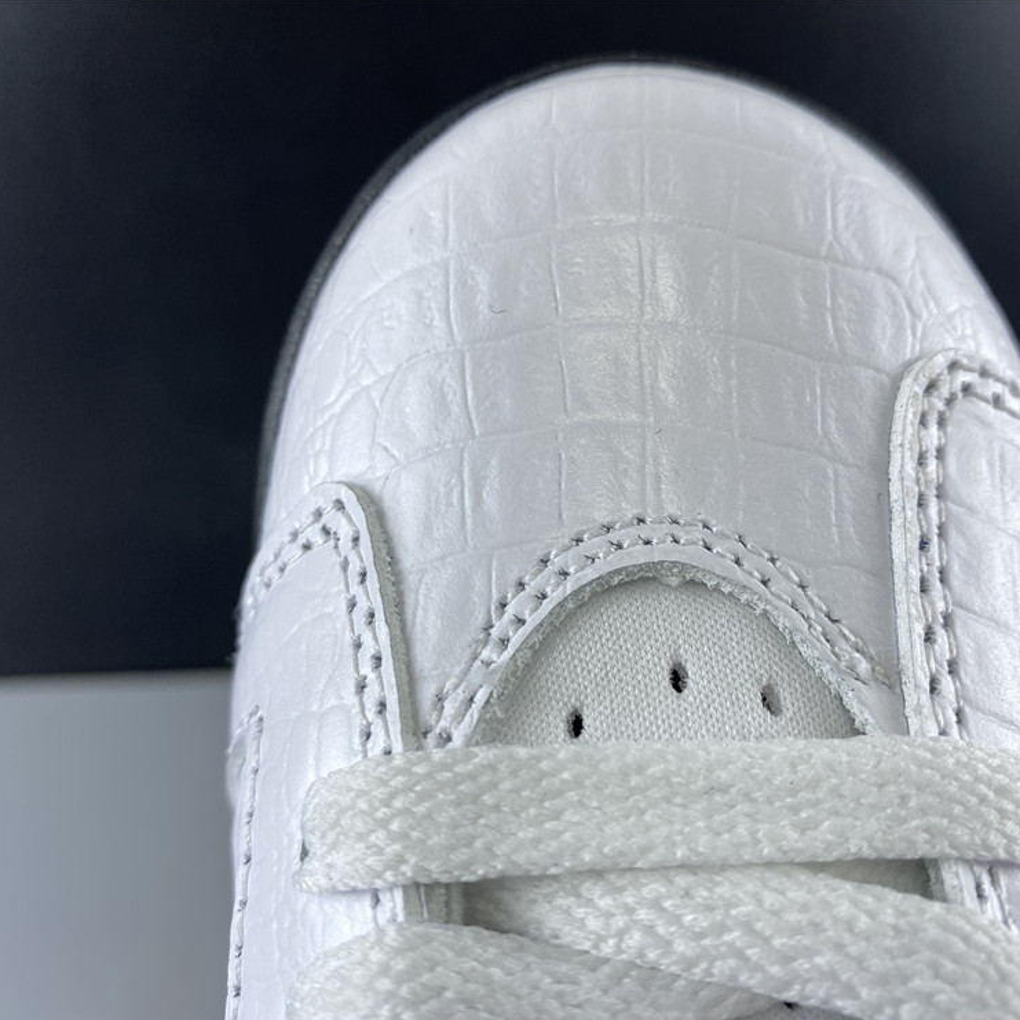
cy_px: 513
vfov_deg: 52.5
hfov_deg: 52.4
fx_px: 1033
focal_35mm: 31
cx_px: 574
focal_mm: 4.25
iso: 40
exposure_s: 1/100
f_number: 1.8
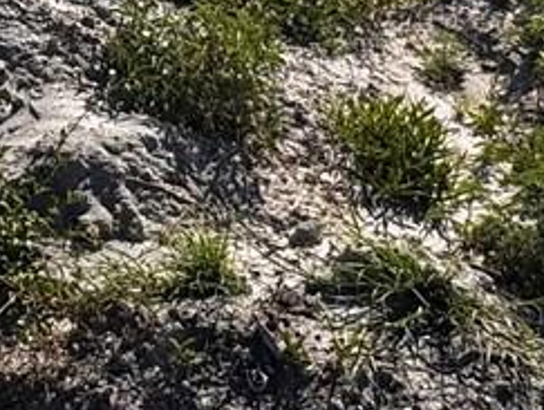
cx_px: 54
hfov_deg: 20.8
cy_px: -155
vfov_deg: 15.2
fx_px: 1448
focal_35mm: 92
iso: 50
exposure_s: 1/2342
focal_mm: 2.22
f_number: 2.2
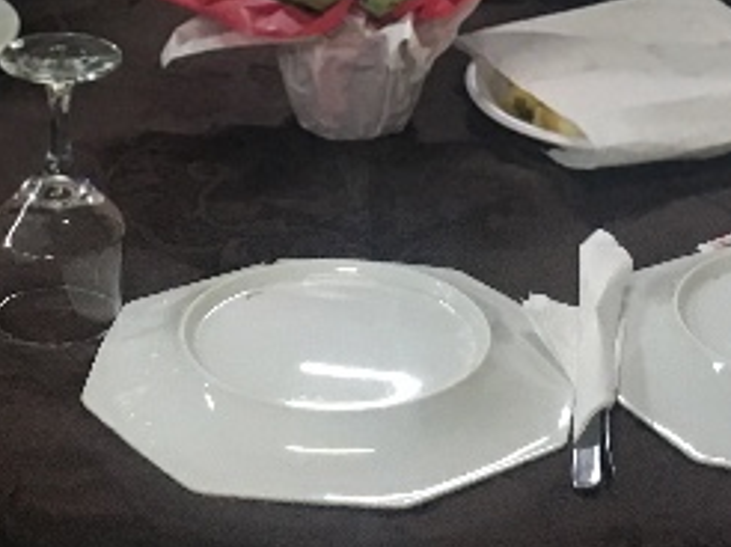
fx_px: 2489
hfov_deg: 16.7
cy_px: -175
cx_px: 407
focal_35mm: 118
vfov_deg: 12.1
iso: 200
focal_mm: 4.15
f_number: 2.2
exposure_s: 1/30
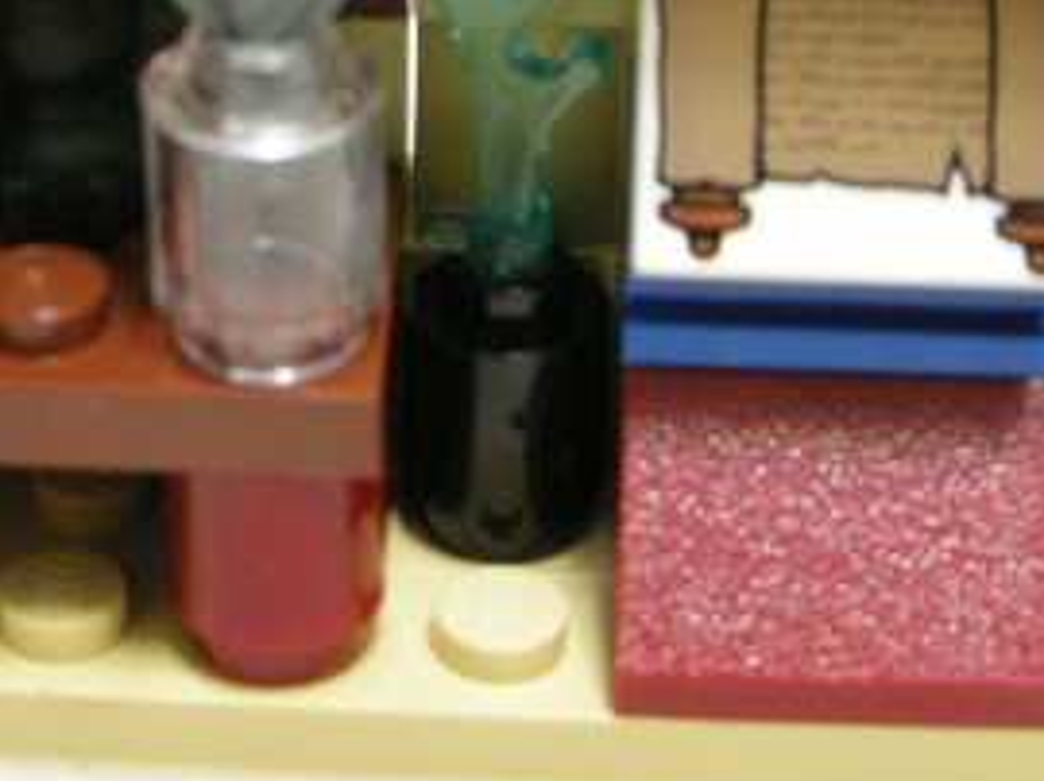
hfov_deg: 23.4
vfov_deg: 17.2
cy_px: -66
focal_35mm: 83
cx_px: 305
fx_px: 2501
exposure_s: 1/9.2
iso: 200
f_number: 2.8
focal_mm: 5.8
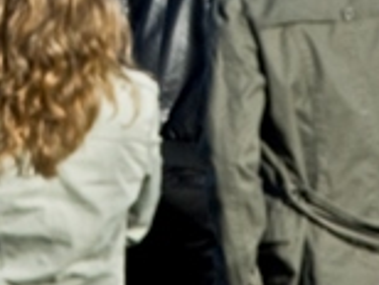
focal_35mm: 525
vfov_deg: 2.8
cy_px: -197
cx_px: 91
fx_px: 5757
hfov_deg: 3.8
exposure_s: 1/1250
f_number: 5.6
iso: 500
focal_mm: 70
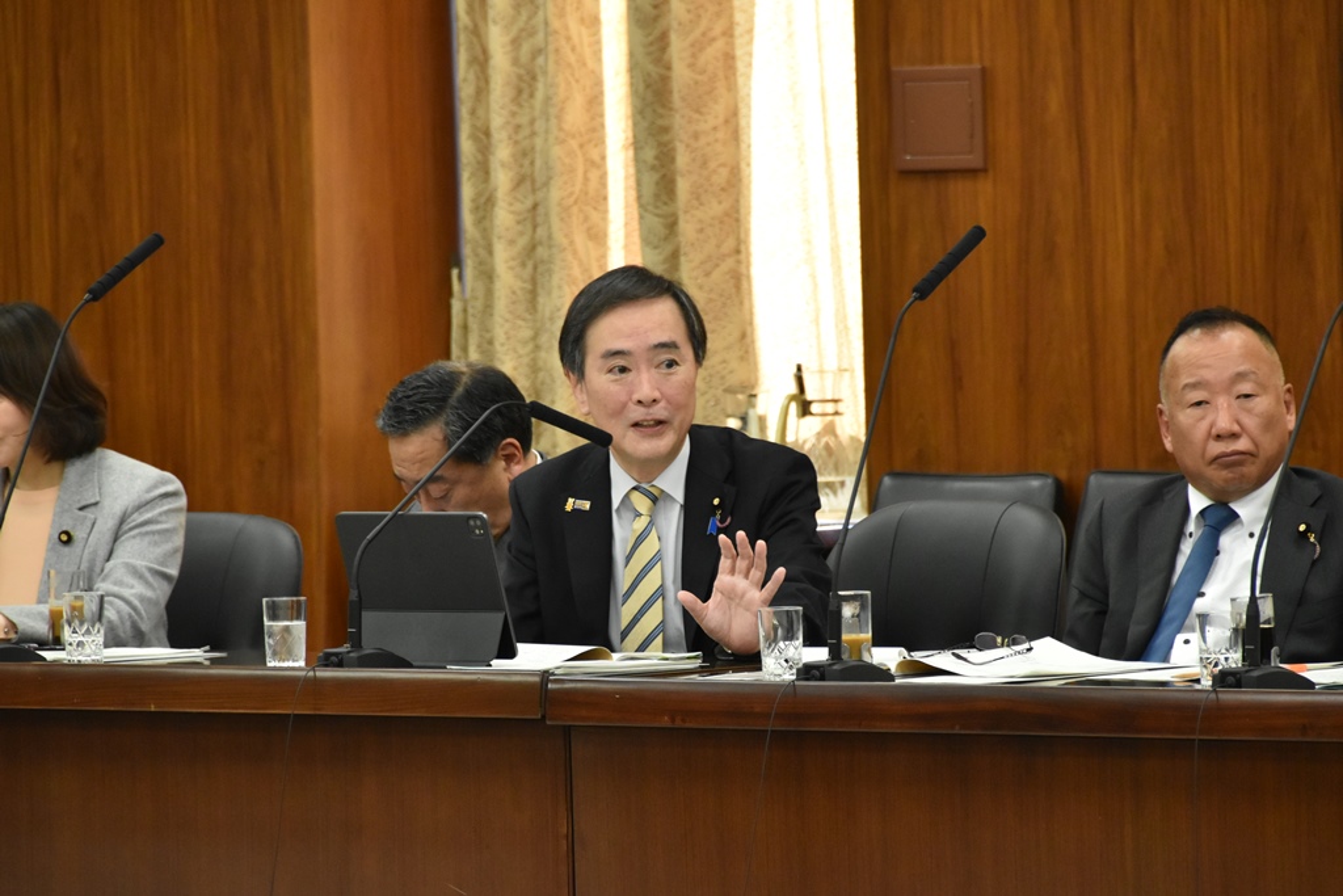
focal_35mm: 300
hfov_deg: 6.9
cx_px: 672
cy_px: 448
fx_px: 11192
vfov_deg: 4.6
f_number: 6.3
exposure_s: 1/200
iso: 2500
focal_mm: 200
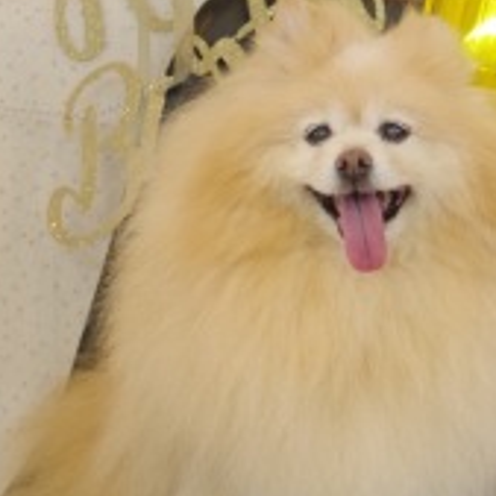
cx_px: 370
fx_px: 2448
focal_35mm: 151
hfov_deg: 11.5
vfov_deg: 11.6
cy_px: 147
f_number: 3.2
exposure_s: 1/125
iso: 1600
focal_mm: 50
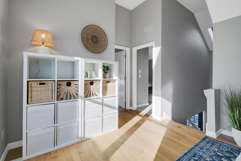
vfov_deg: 77.3
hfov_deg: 100.4
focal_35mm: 15
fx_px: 100
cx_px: 120
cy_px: 80
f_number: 7.1
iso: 500
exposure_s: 1/400
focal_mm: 10
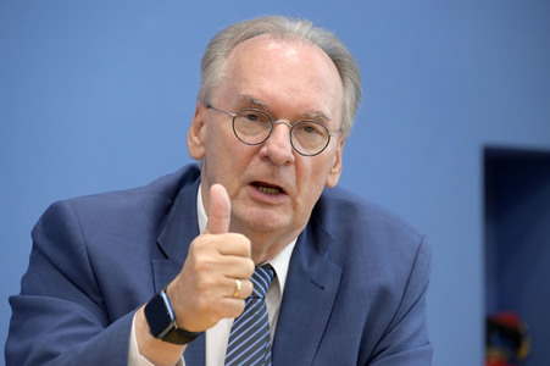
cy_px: 183
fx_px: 3206
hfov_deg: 9.8
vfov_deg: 6.5
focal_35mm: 210
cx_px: 275
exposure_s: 1/500
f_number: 5.6
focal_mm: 210
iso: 5000
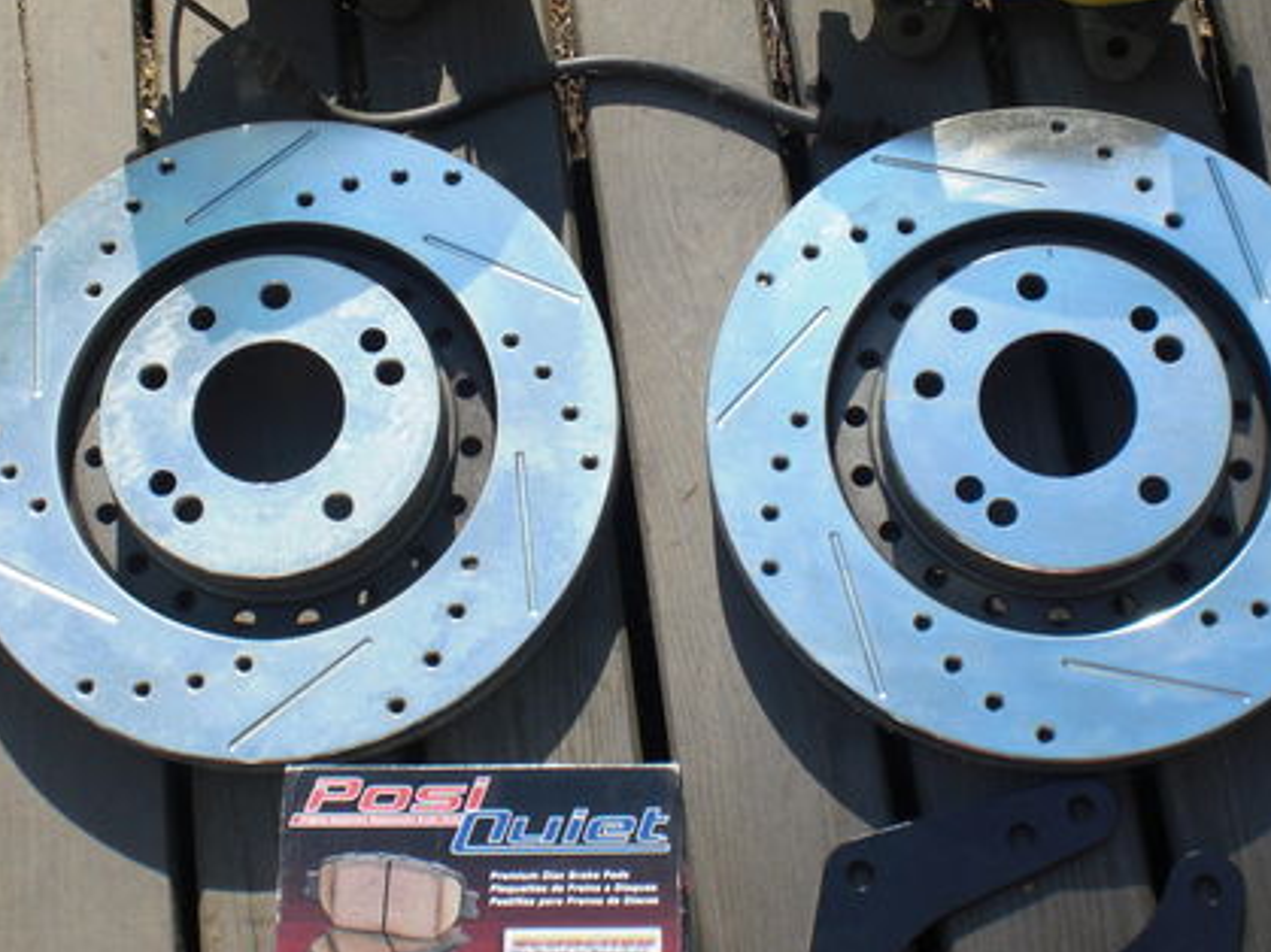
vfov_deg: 25.2
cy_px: 400
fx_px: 2129
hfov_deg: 33.2
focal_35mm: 58
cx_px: 622
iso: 64
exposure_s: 1/200
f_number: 5.6
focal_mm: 6.3
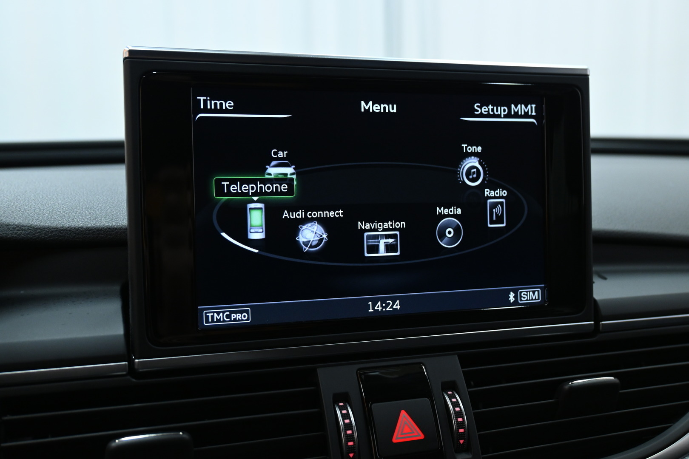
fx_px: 718
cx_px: 344
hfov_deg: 51.3
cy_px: 230
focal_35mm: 38
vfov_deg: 35.5
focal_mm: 25
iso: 1000
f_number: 4.2
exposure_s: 1/60
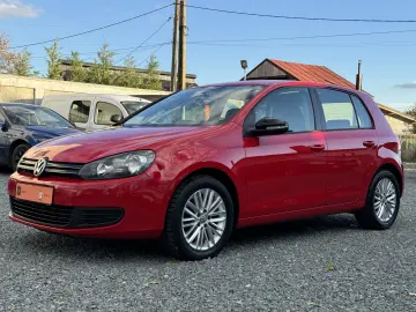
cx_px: 208
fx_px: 577
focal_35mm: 48
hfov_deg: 39.7
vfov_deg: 30.3
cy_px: 156
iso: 64
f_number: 1.78
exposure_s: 1/1094
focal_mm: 6.76
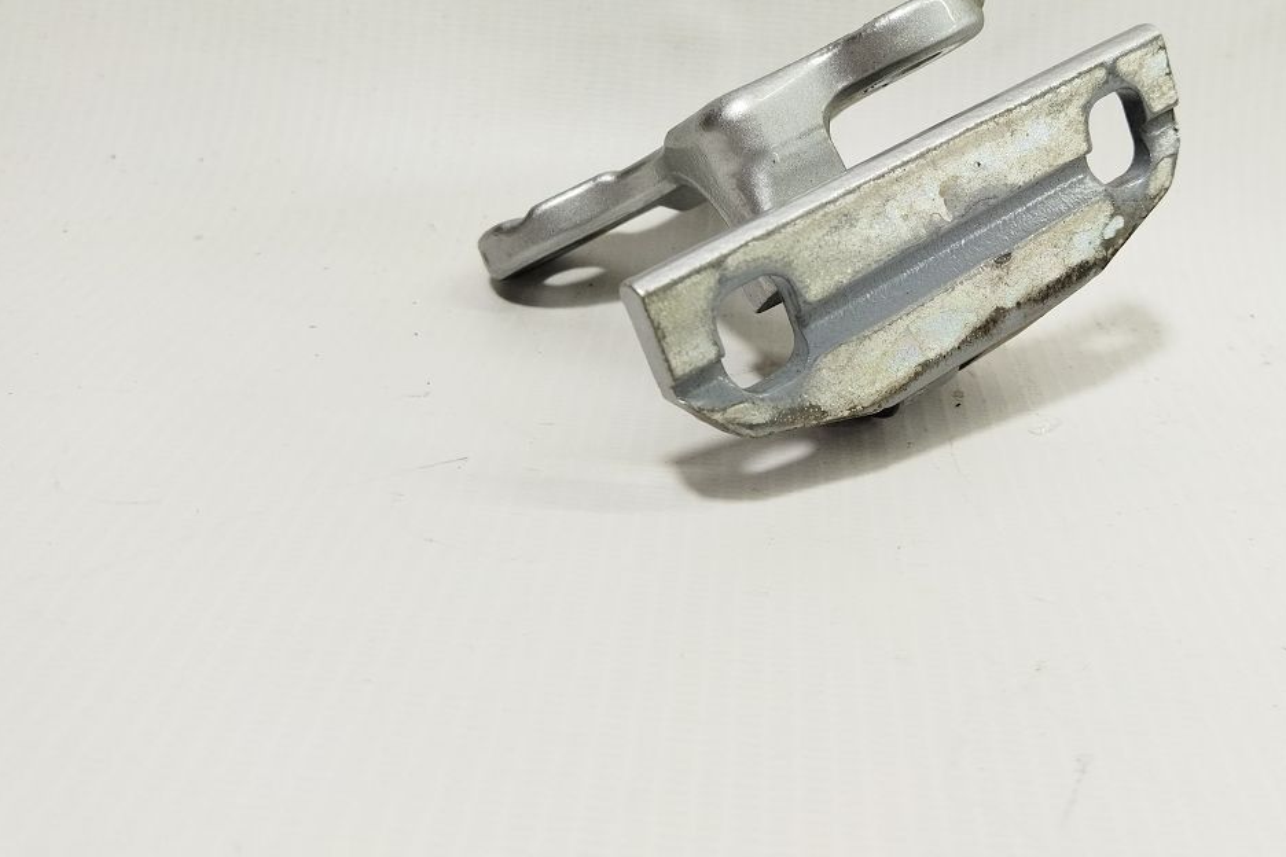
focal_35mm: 36
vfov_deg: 36.4
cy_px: 266
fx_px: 1286
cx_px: 797
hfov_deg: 52.6
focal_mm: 4.71
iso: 99
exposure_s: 1/101
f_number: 1.79
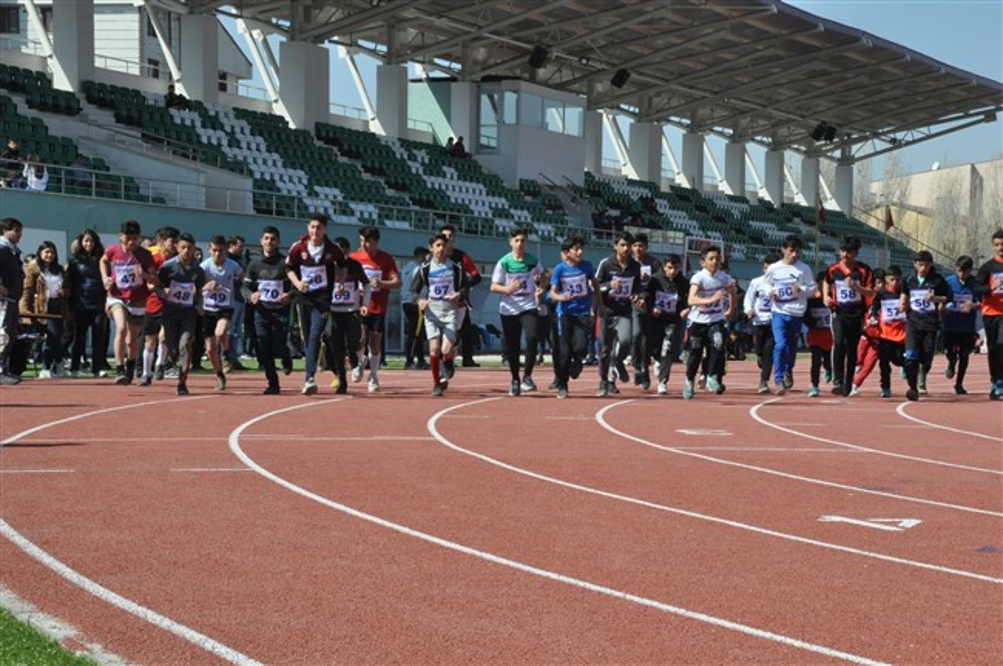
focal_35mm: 78
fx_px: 2171
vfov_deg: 17.5
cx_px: 502
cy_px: 333
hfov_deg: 26.0
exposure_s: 1/400
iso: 1250
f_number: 20
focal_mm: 52
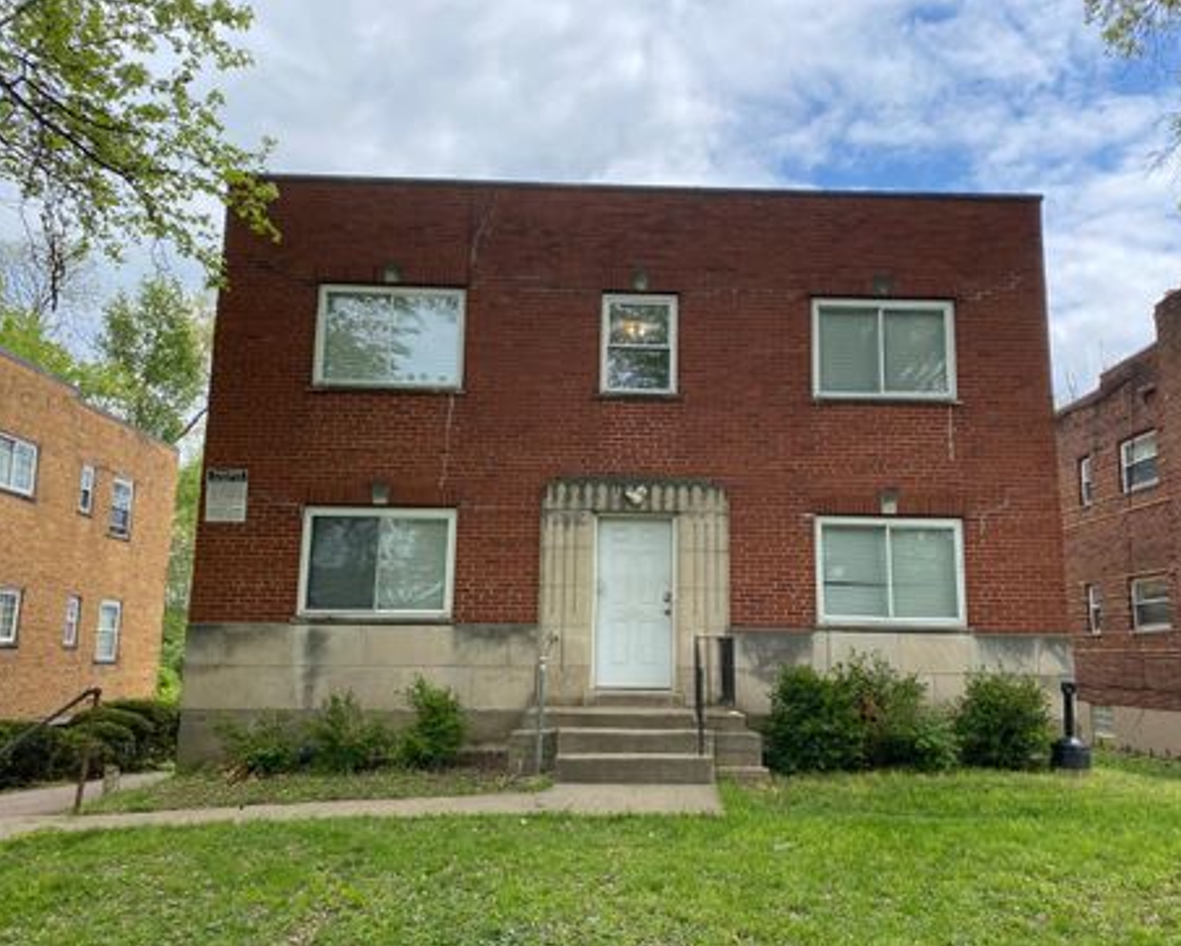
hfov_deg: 62.0
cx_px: 649
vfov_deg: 51.6
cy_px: 486
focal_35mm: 28
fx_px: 979
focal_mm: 4.25
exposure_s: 1/1808
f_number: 1.8
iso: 32
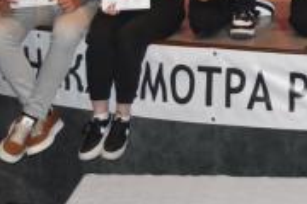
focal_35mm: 140
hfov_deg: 13.7
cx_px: 466
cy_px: -150
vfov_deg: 9.4
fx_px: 1194
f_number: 4
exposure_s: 1/60
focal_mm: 26
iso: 800
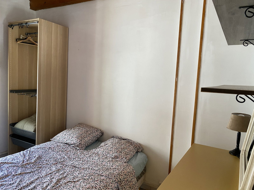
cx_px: 127
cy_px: 95
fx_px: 191
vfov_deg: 53.1
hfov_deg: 67.3
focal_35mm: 26
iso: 125
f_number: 1.8
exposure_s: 1/94
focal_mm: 4.25
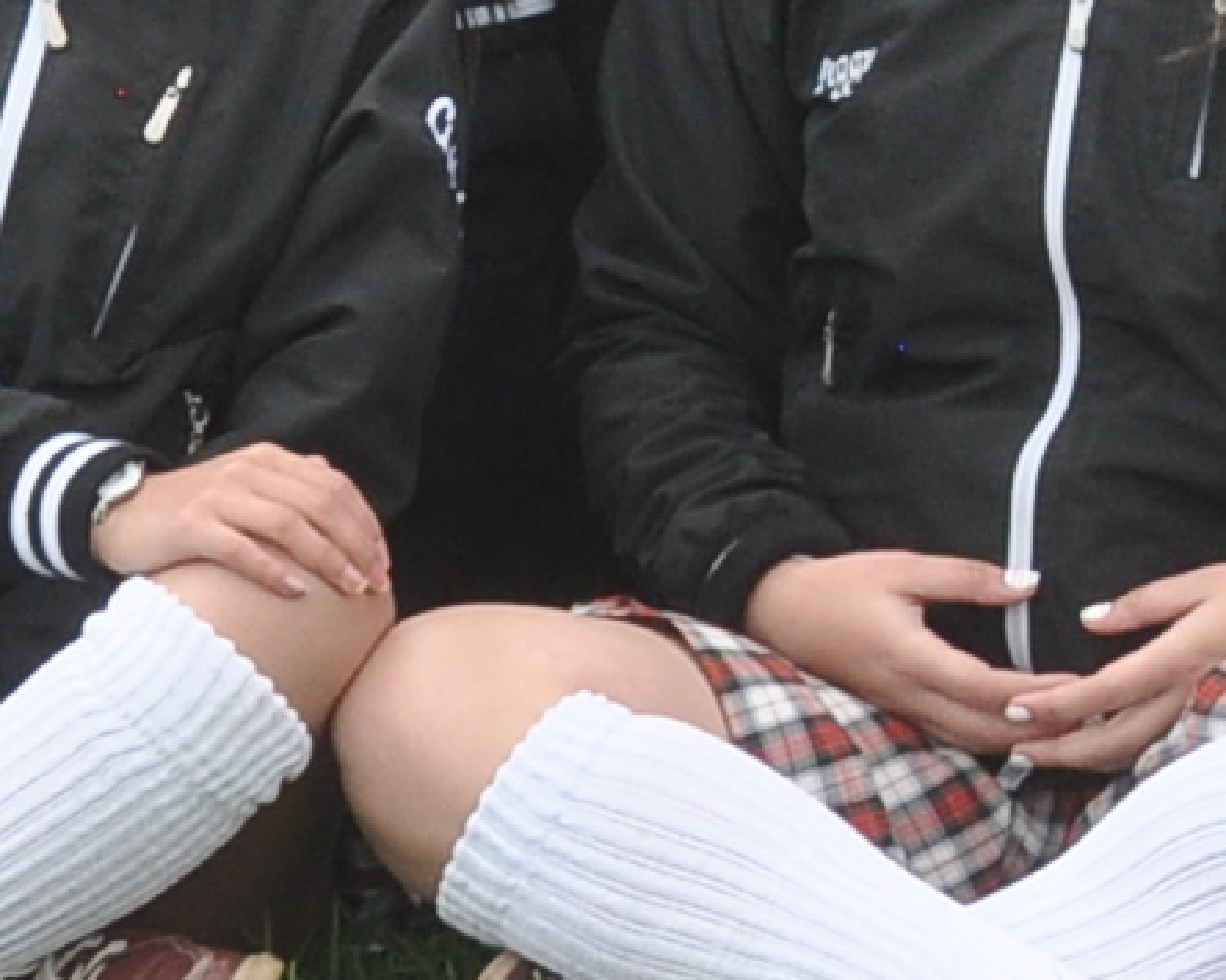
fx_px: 9613
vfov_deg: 5.7
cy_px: -1110
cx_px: 1958
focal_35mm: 265
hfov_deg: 7.2
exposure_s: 1/100
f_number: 13
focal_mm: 26
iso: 400
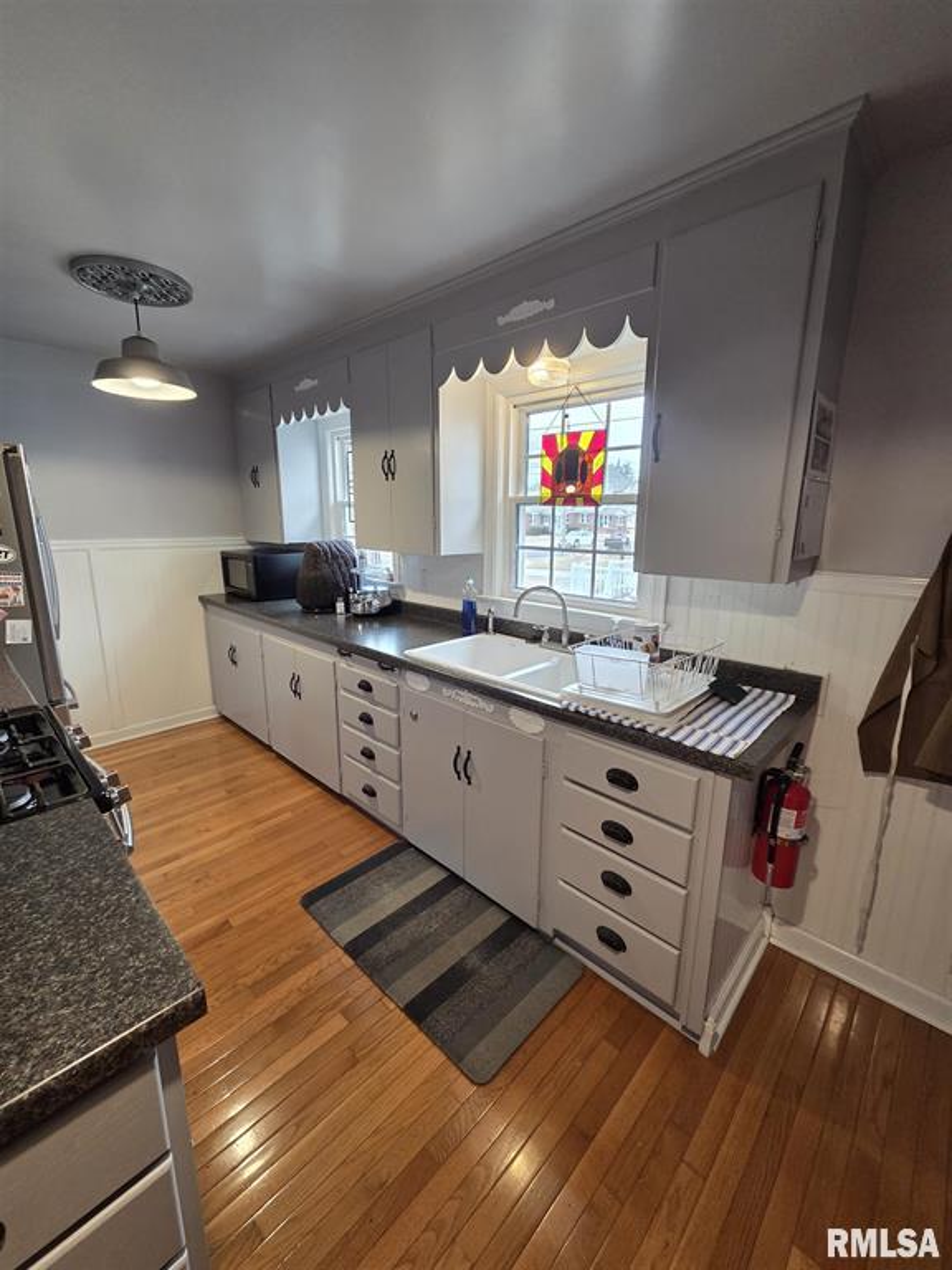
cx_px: 476
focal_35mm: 13
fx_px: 477
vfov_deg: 106.2
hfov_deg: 89.9
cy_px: 635
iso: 250
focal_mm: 2.2
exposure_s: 1/60
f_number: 2.2
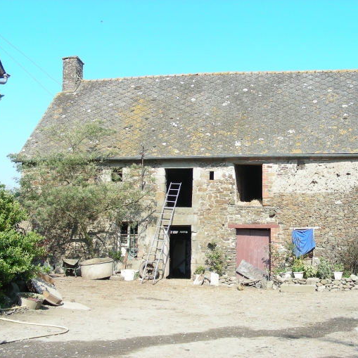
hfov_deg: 37.4
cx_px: 219
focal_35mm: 45
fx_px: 527
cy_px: 179
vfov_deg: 37.6
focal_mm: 6.3
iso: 50
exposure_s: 1/203
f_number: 4
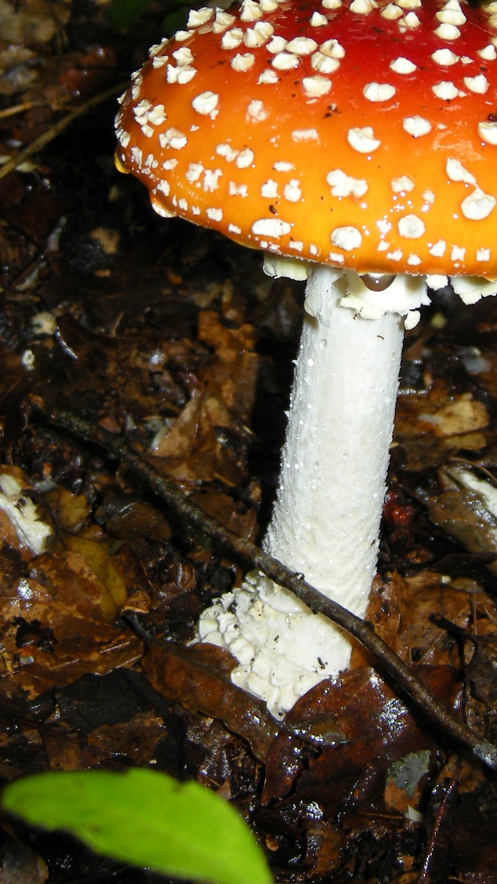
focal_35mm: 52
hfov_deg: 22.8
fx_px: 1218
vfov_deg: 39.7
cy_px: 366
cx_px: 382
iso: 64
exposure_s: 1/30
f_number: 2.7
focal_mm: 7.5
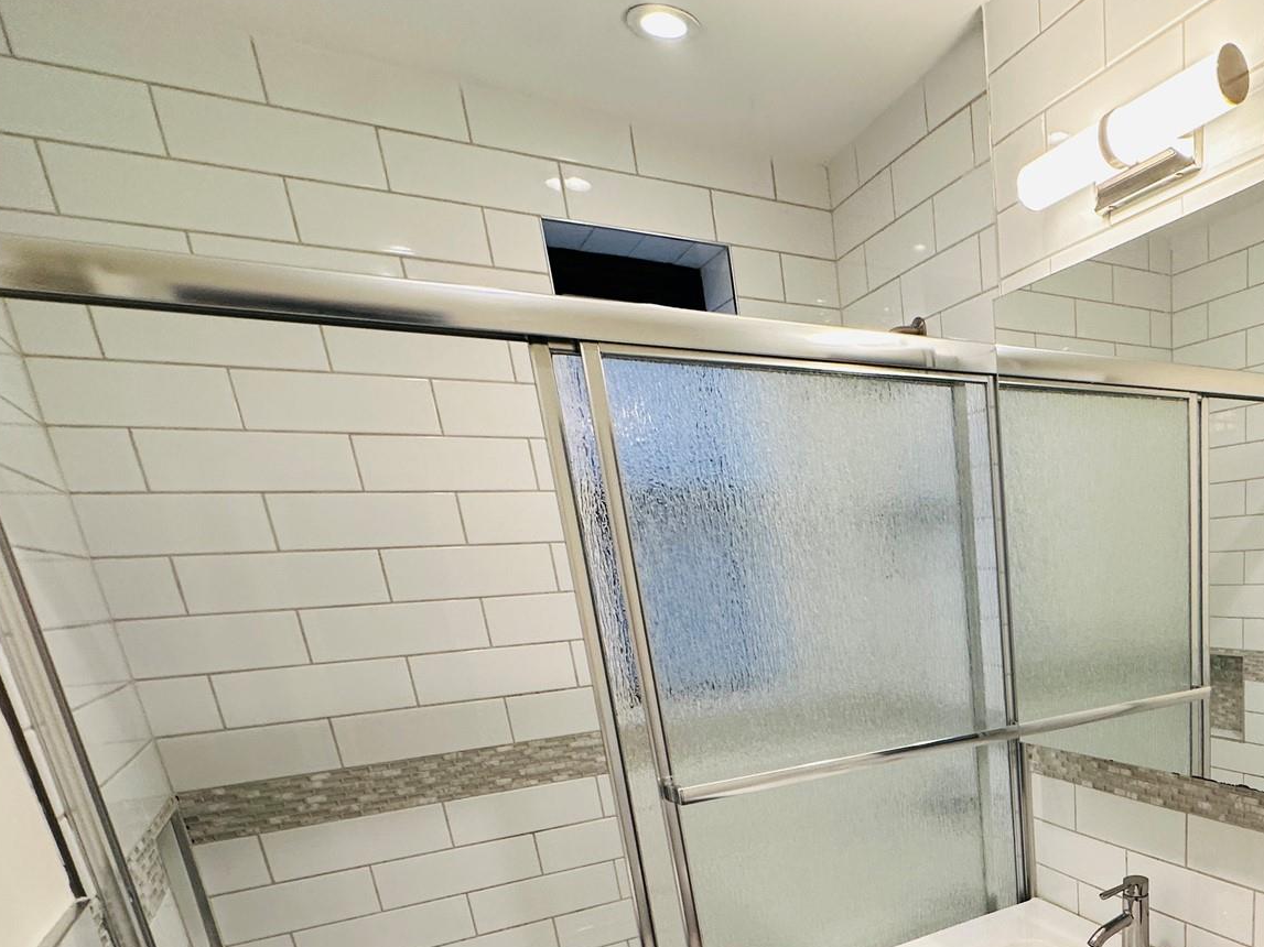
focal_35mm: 25
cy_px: 831
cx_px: 1025
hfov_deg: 63.0
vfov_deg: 49.6
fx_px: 913
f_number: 2.2
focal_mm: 2.22
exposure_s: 1/120
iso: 160
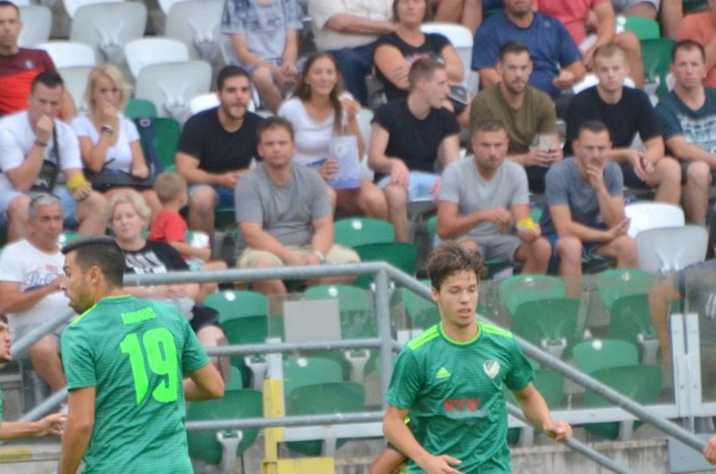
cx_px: 351
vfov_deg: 1.6
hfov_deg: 2.5
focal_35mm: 837
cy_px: 362
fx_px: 16610
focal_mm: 300
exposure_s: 1/800
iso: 1600
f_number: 5.6
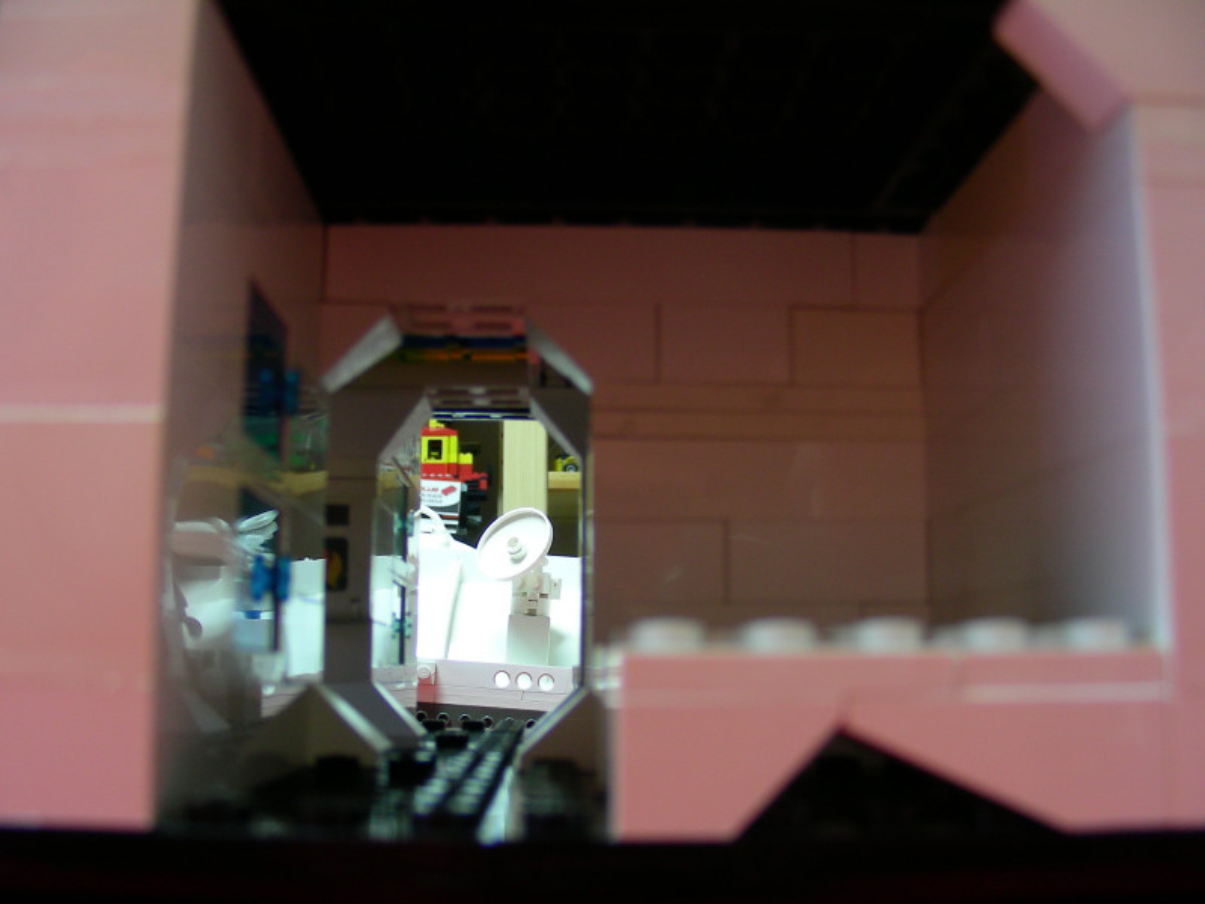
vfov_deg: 37.7
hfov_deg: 49.0
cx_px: 602
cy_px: 452
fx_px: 1323
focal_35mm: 38
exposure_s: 1/3.9
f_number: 3.5
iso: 91
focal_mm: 6.3
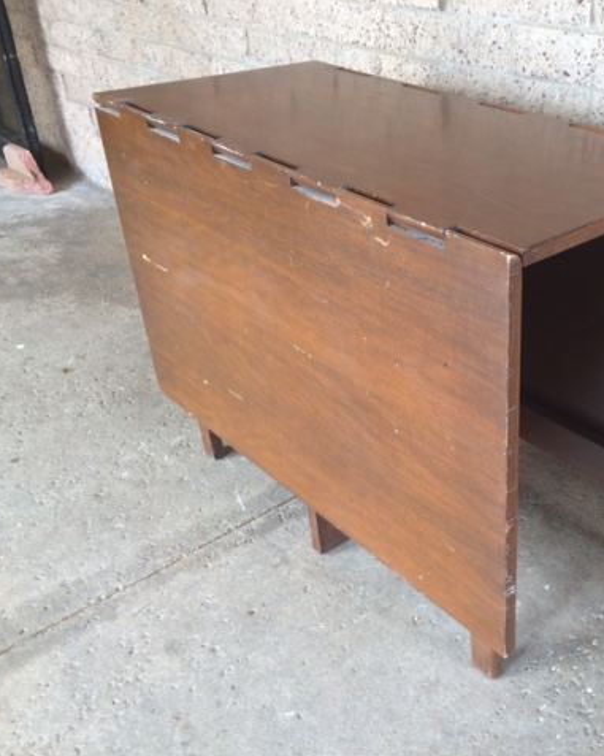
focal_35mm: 38
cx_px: 493
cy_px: 379
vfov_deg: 48.0
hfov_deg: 37.6
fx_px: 850
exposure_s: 1/60
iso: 50
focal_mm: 4.15
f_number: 2.2
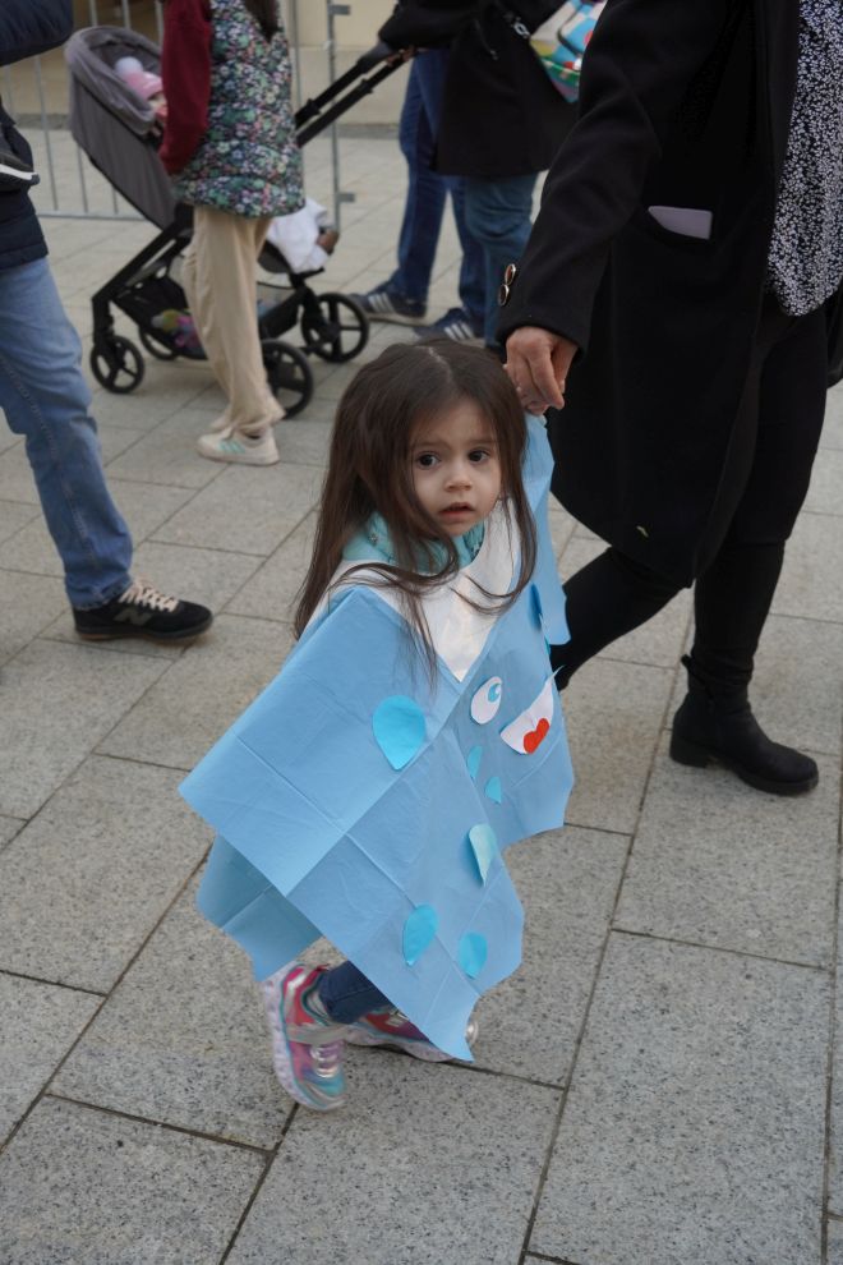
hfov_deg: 35.8
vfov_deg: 51.6
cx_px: 422
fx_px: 1307
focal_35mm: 37
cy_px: 632
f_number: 4
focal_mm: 24.8
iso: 500
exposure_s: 1/200
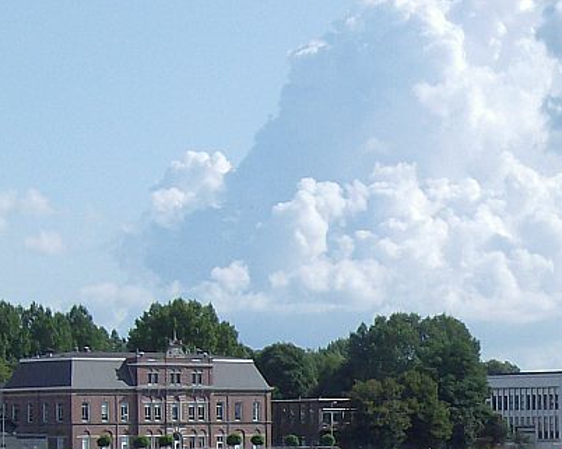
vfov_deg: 7.3
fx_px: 3507
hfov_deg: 9.1
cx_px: 554
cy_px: 465
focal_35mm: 211
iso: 100
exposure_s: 1/455
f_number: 6.9
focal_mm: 14.1
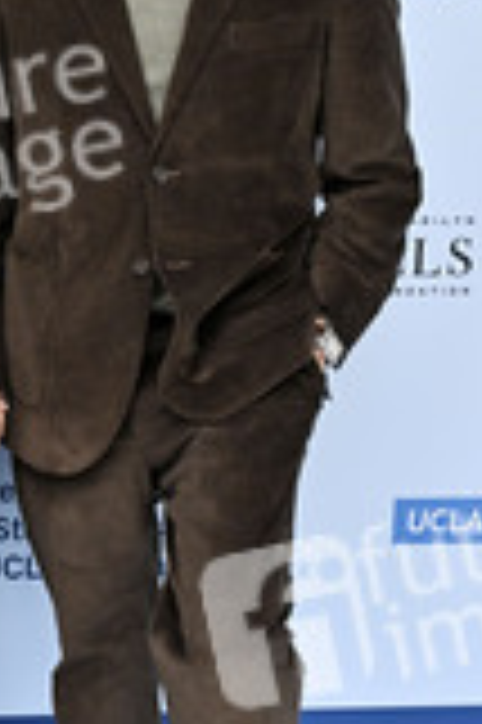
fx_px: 1751
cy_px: 378
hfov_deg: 15.4
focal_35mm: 87
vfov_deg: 23.4
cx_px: 23
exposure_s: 1/320
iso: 640
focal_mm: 35
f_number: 6.3
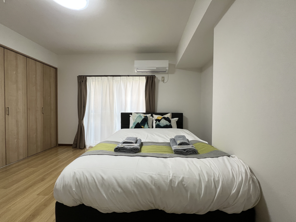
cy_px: 111
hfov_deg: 106.2
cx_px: 148
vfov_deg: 89.9
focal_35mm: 13
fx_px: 111
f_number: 1.8
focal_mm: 1.57
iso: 125
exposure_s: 1/99
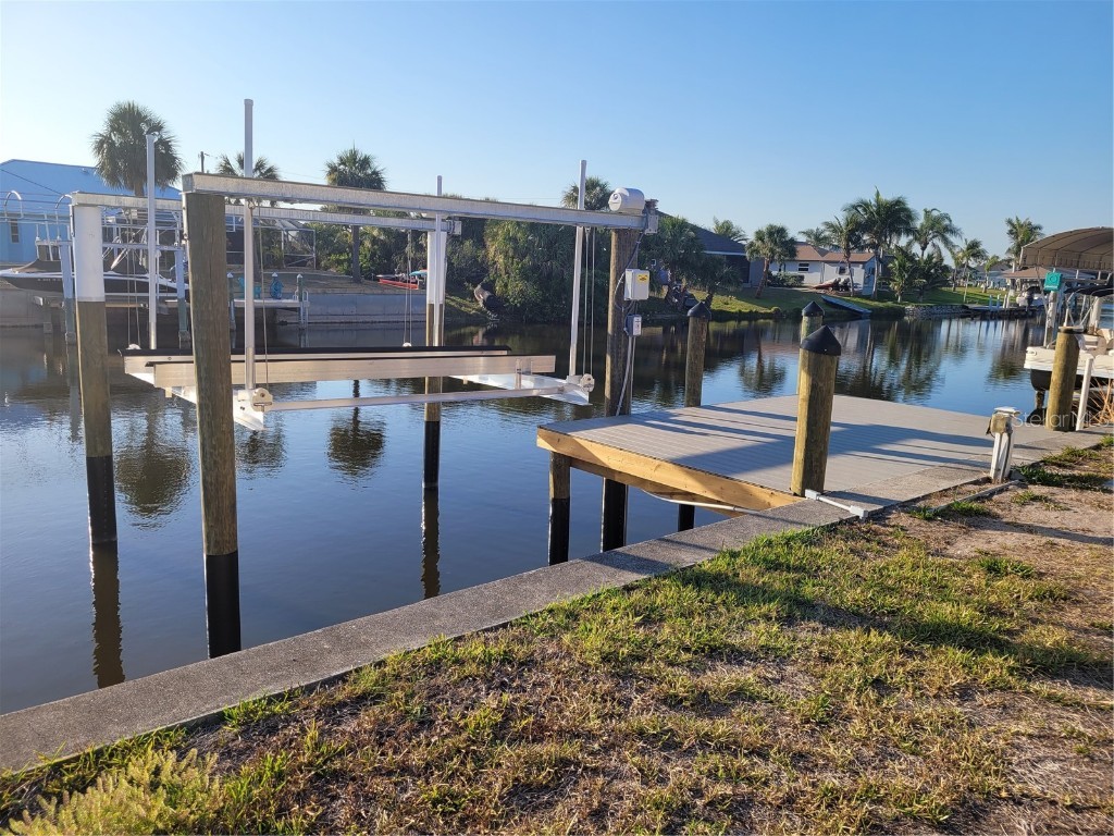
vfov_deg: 53.1
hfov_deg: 67.3
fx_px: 837
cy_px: 418
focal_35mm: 26
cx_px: 557
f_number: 1.8
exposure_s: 1/2071
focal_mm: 5.4
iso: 40
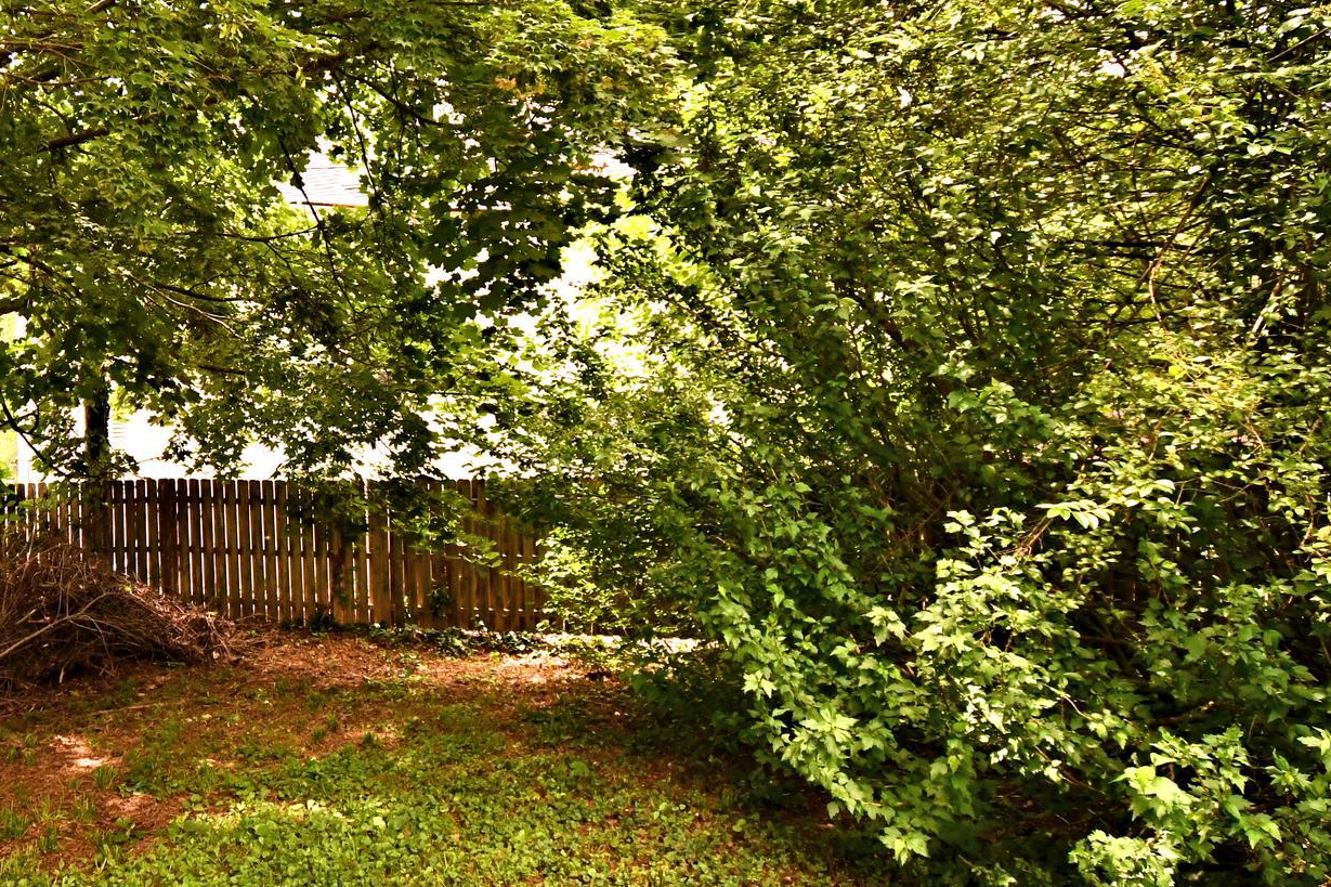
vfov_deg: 51.3
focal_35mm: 25
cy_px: 436
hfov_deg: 68.7
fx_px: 924
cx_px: 404
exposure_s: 1/800
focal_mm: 10
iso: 1250
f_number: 4.5
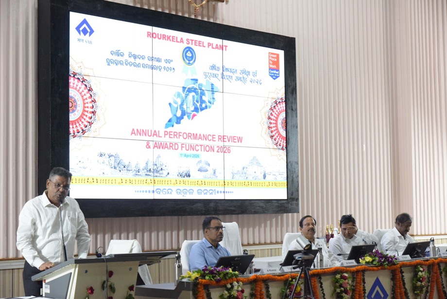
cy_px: 150
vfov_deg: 19.5
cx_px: 224
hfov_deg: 28.8
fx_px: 869
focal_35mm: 70
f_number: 6.3
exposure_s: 1/125
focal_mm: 70
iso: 8000
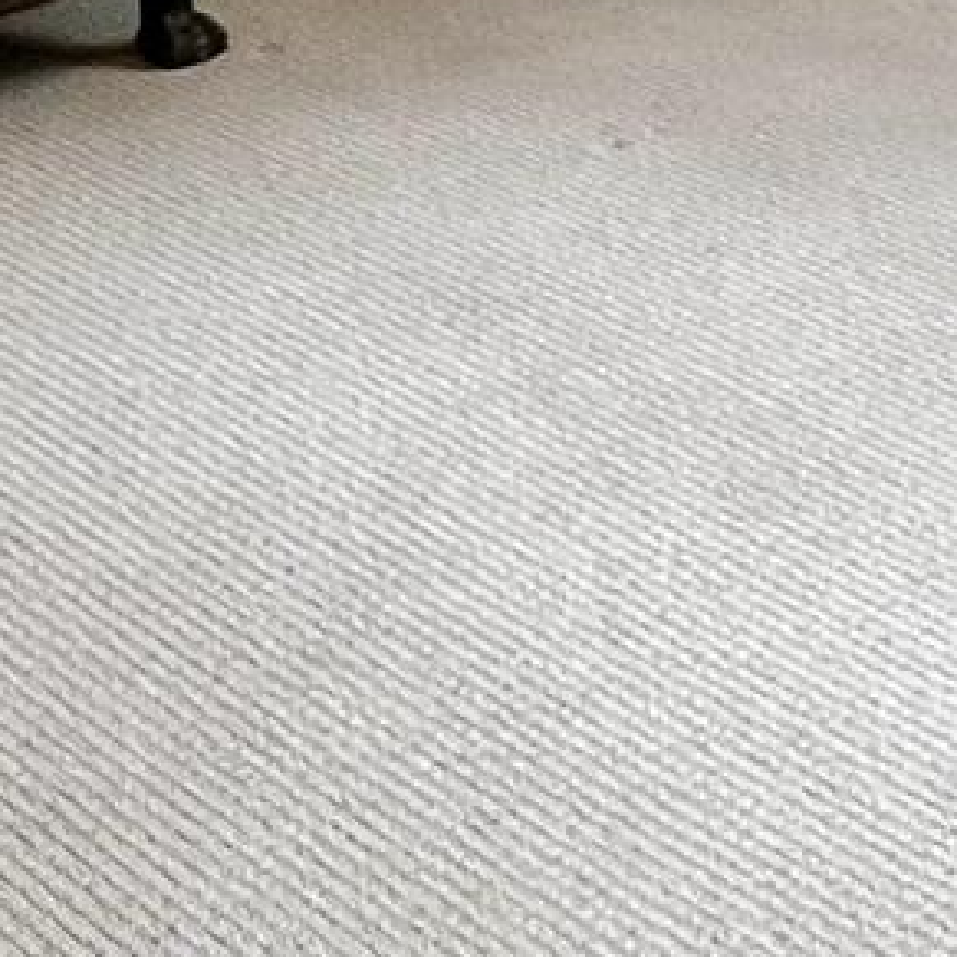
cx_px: 1092
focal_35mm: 91
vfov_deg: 16.9
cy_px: -569
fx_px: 2846
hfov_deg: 18.3
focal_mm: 1.57
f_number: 1.8
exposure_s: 1/60
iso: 200
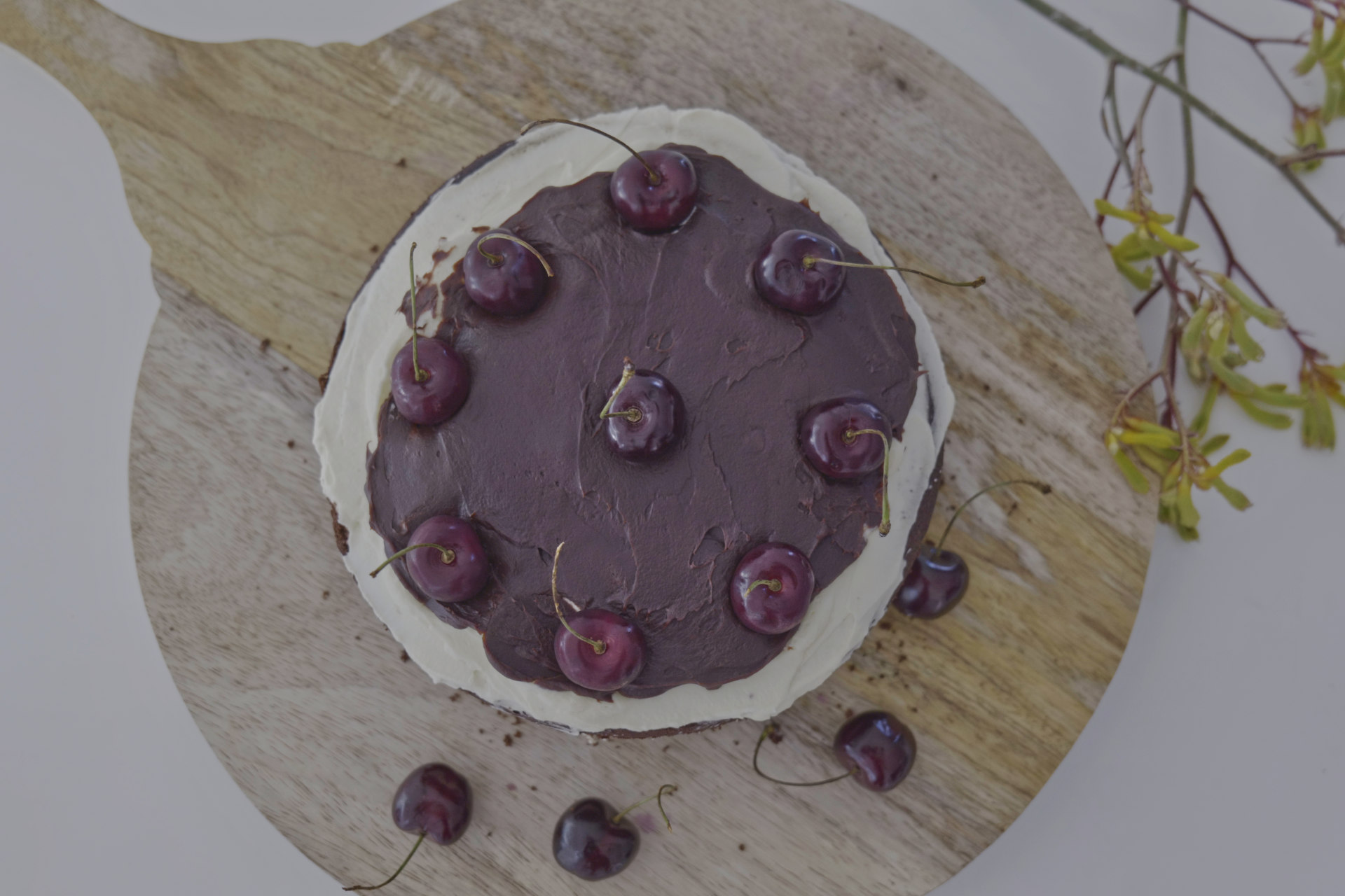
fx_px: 1756
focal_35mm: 47
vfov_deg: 28.6
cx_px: 672
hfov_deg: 41.9
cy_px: 448
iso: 1000
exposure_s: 1/100
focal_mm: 47
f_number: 5.1
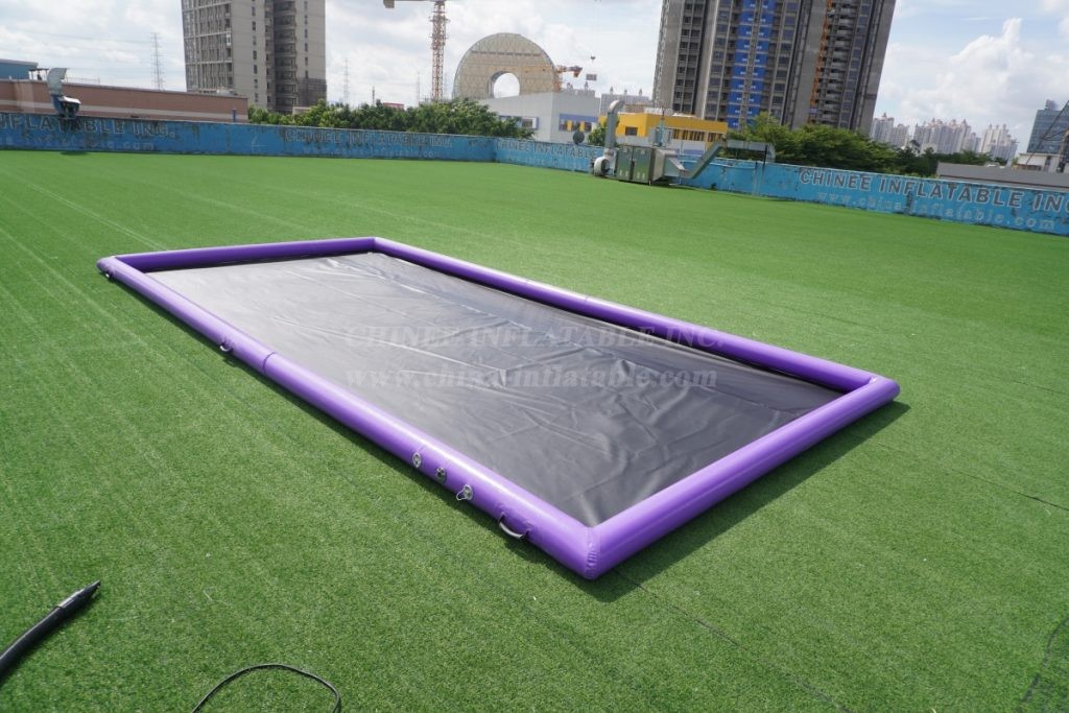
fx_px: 713
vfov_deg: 53.1
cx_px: 534
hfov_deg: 73.7
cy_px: 356
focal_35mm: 24
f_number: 5.6
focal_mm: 16
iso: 100
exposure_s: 1/500
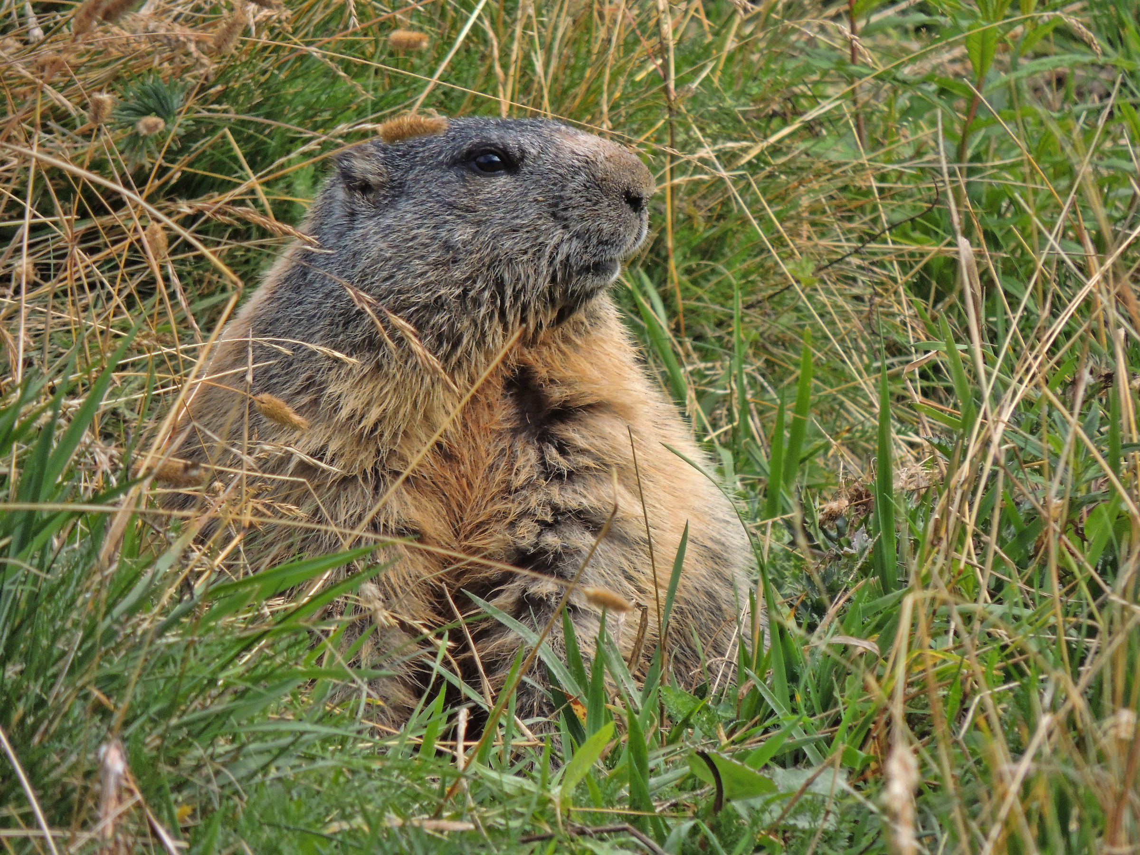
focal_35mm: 900
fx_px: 29639
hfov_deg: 2.2
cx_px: 570
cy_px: 428
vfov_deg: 1.7
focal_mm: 160.5
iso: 360
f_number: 5.5
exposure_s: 1/500
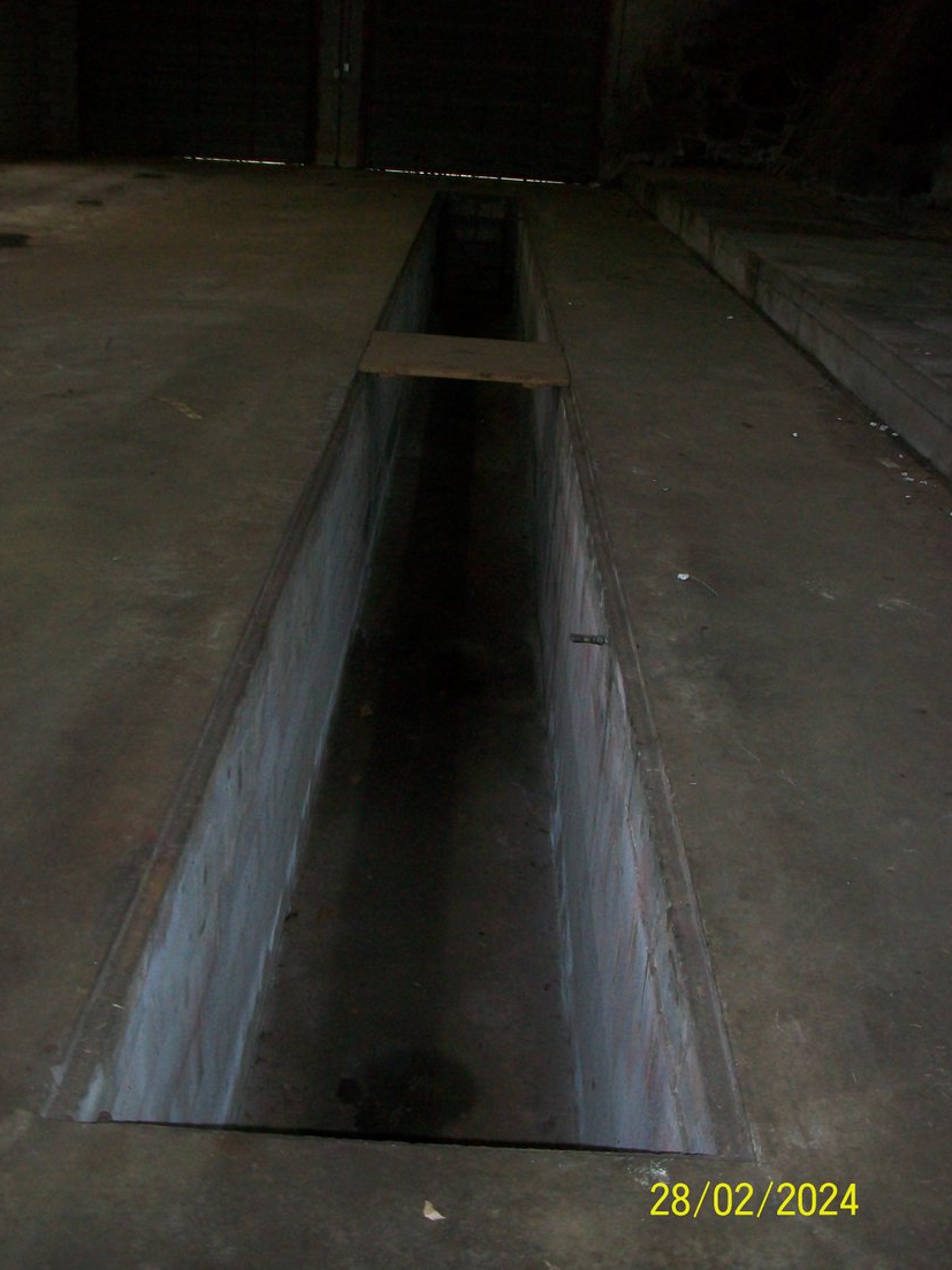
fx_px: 1284
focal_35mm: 35
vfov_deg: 52.6
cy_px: 623
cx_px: 468
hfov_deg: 40.7
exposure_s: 1/60
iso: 160
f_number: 2.8
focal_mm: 5.7
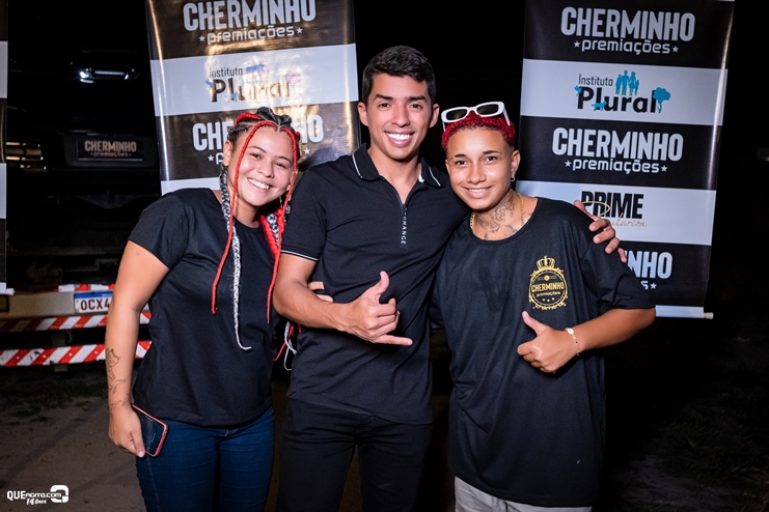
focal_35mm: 36
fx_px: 769
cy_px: 256
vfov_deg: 36.9
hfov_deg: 53.1
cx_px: 384
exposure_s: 1/400
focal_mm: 24
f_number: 2.8
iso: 2500
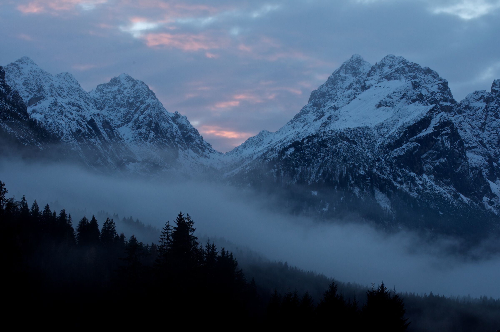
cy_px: 166
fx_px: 1457
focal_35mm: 105
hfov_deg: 19.5
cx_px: 250
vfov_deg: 13.0
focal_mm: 70
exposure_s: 1/3
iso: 200
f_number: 25
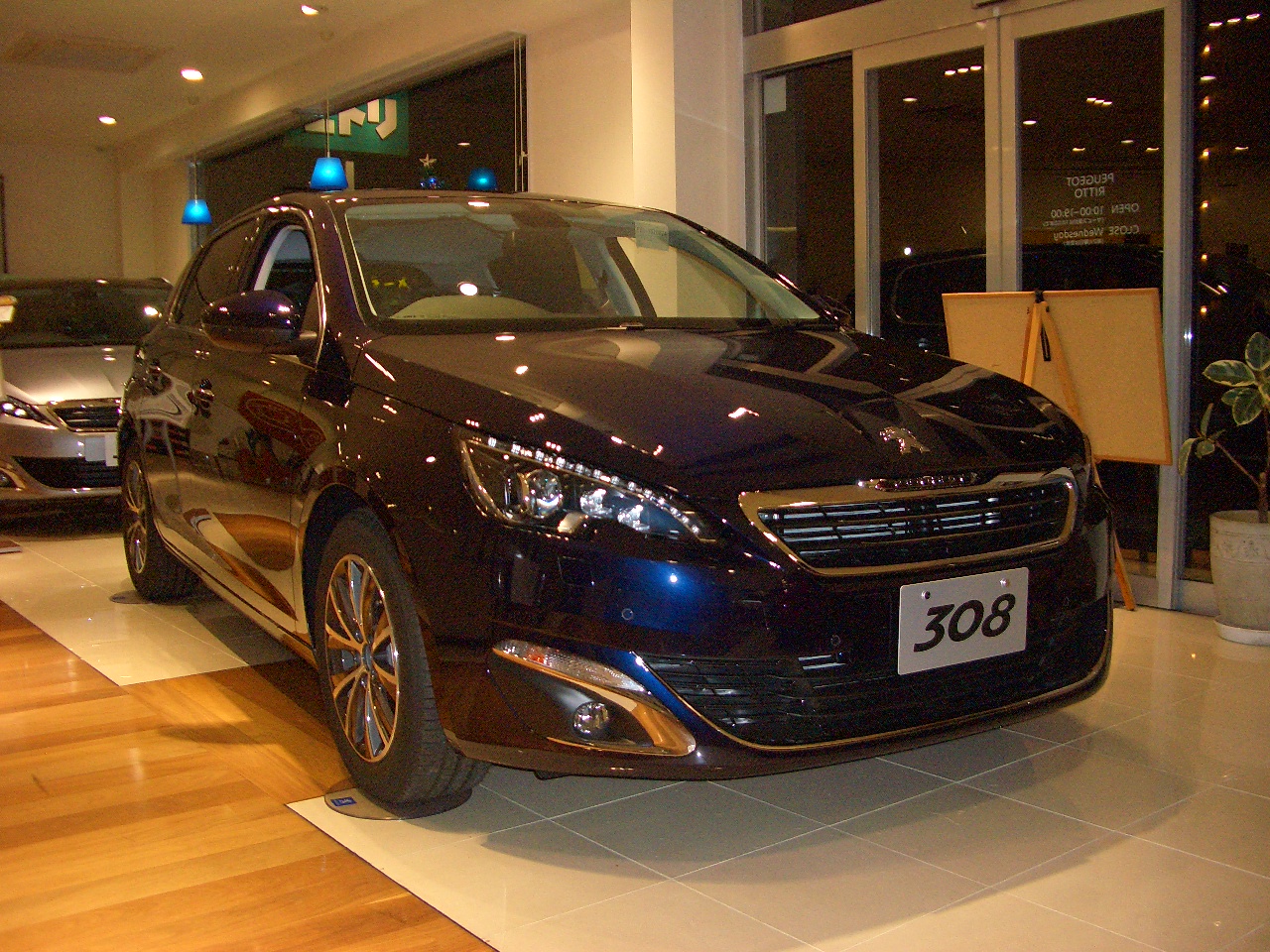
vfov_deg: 40.7
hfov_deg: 52.6
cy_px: 476
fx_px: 1284
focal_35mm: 35
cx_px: 635
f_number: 2.6
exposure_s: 1/60
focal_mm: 5.8
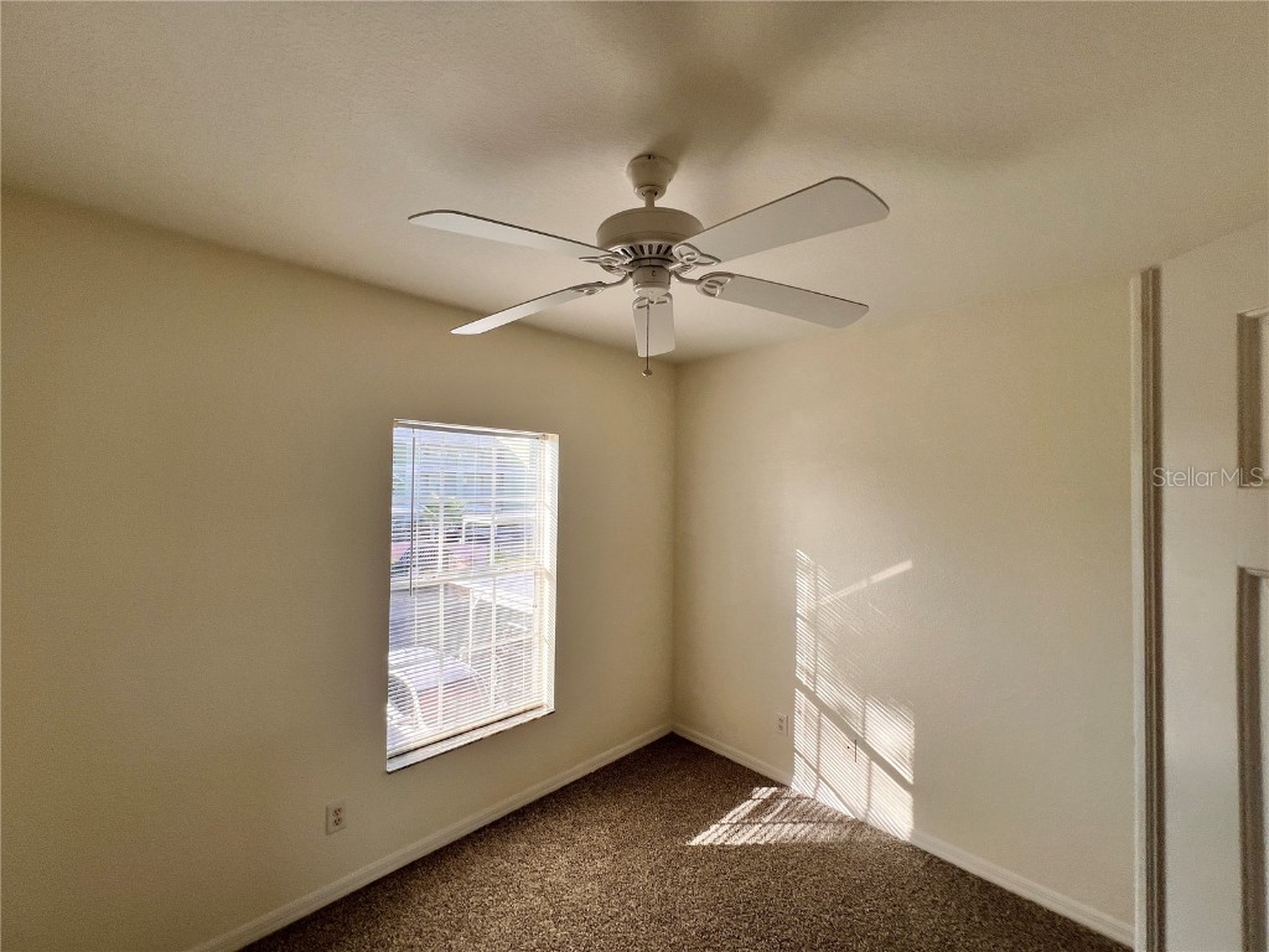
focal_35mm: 13
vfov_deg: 89.9
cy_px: 476
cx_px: 634
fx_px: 477
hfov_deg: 106.2
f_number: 1.8
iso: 32
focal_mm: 1.57
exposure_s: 1/221
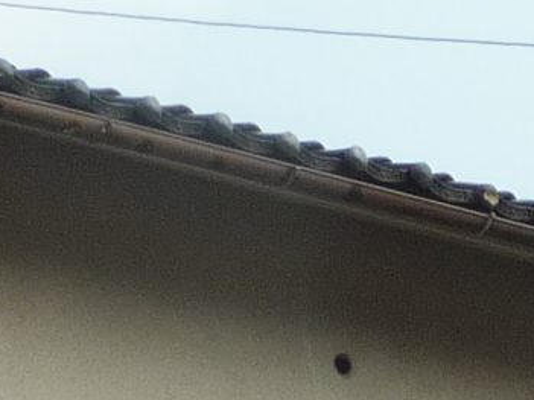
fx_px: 3331
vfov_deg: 6.6
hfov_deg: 9.1
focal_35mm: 216
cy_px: 925
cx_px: 476
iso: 100
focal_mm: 5.2
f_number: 5
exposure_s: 1/400
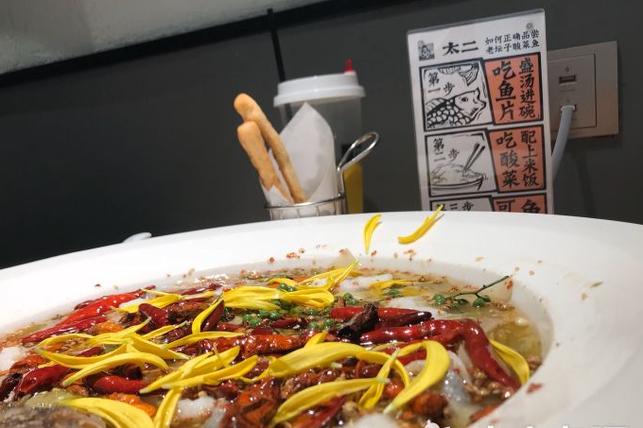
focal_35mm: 30
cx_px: 322
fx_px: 536
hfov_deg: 61.9
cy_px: 246
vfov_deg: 43.5
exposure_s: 1/50
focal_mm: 3.99
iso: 32
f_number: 1.8
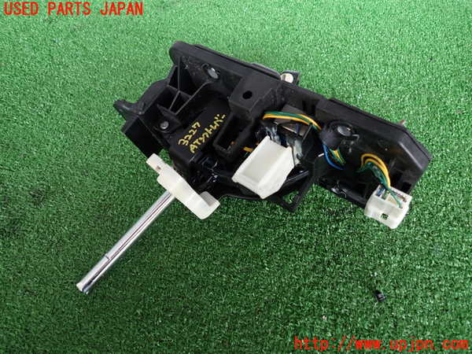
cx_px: 236
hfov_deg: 69.4
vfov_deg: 54.9
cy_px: 177
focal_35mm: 25
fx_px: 341
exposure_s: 1/80
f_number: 2
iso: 100
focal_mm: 4.5
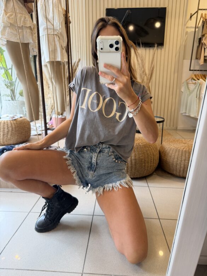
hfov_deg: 56.8
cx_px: 104
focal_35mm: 24
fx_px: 191
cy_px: 138
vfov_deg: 71.6
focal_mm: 6.76
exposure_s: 1/100
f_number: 1.78
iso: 125
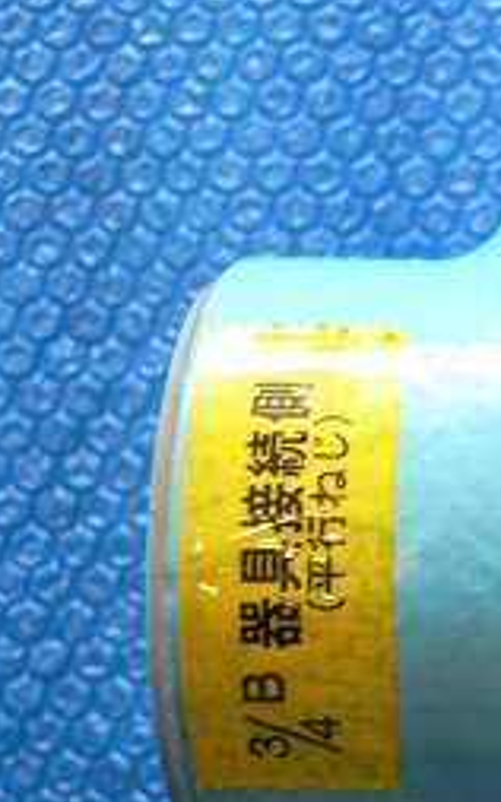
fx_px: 1530
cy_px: 444
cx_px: 675
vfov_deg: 29.4
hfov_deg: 17.3
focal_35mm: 70
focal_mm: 5.8
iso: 100
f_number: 2.8
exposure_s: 1/25
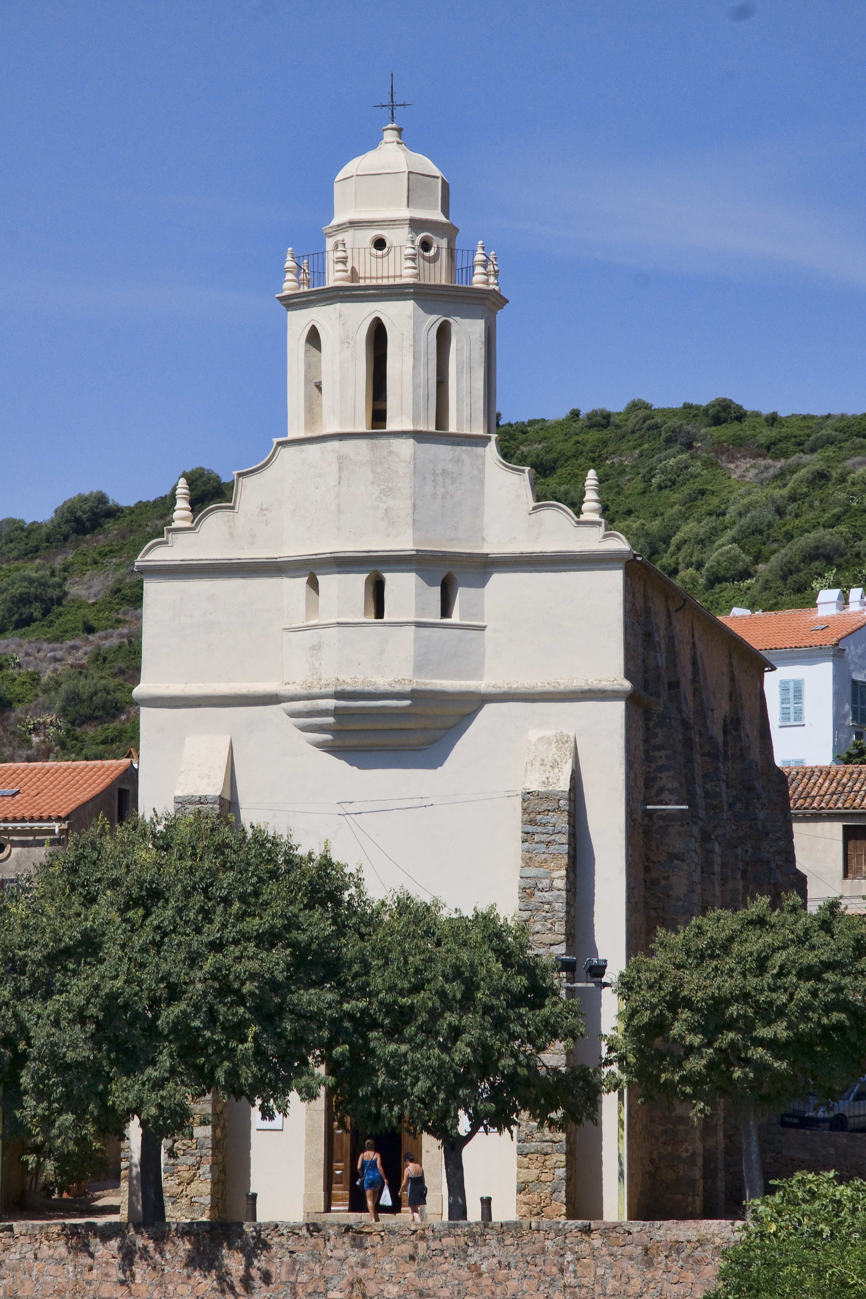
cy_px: 650
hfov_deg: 11.4
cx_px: 433
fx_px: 4329
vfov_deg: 17.1
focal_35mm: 120
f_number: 11
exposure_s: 1/500
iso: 200
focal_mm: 80
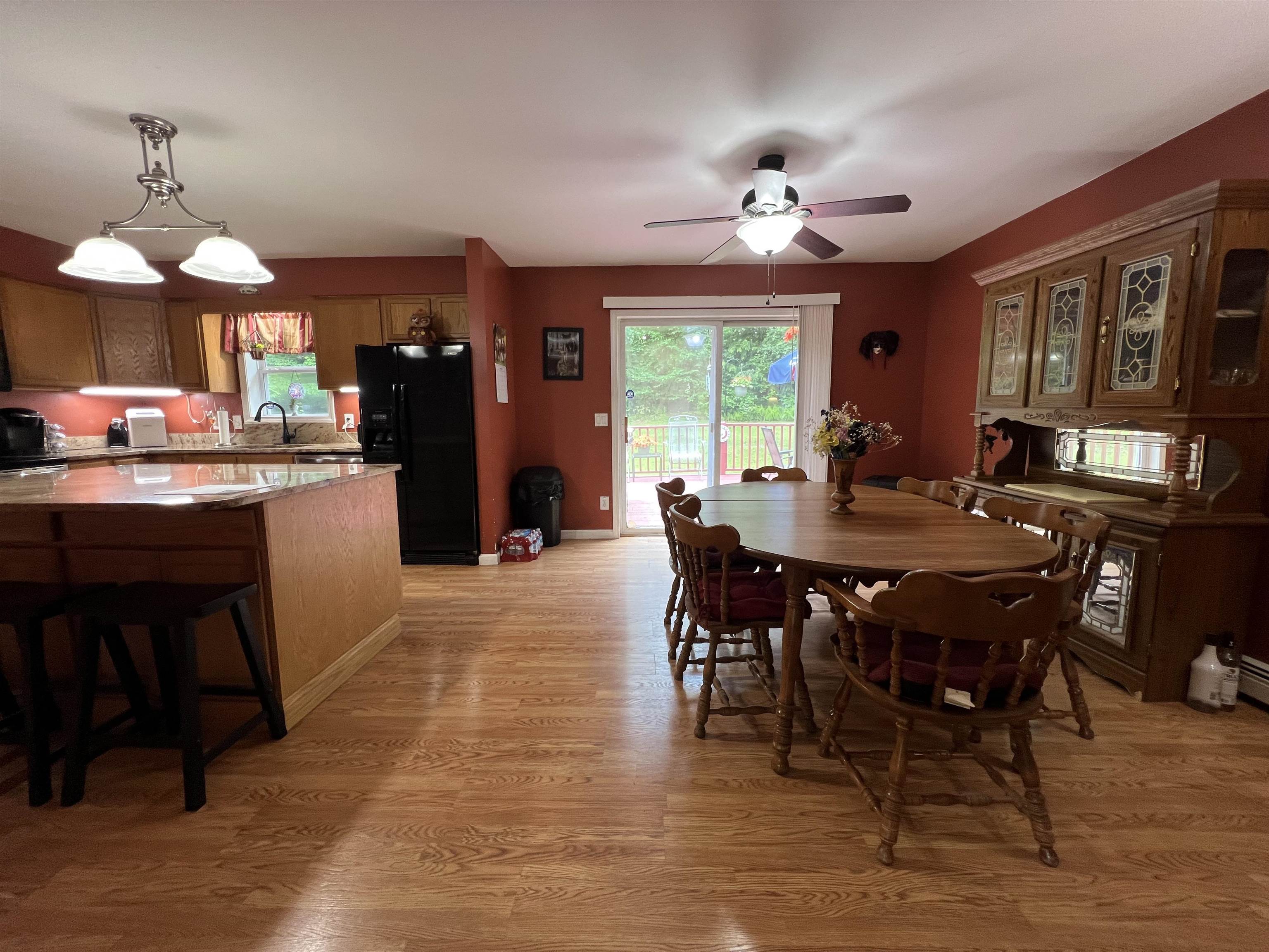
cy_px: 476
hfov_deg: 106.2
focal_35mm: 13
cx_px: 634
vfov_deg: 89.9
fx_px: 477
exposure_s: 1/60
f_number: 1.8
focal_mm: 1.57
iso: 125
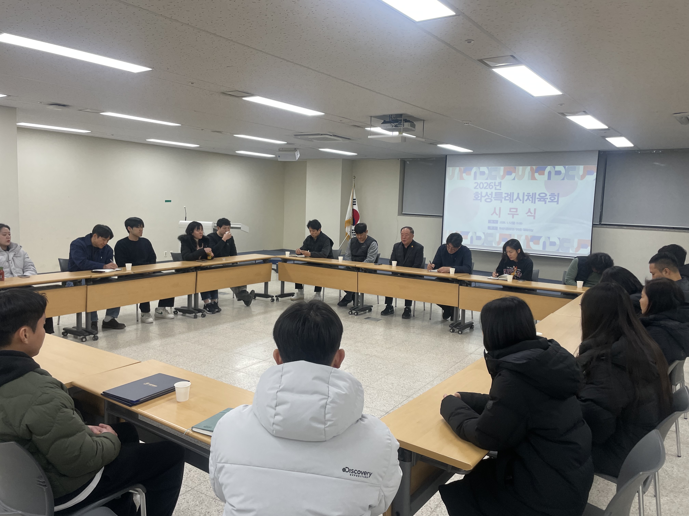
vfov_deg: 53.1
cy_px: 258
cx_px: 344
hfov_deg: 67.3
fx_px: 518
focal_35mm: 26
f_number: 1.6
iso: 80
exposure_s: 1/120
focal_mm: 4.2
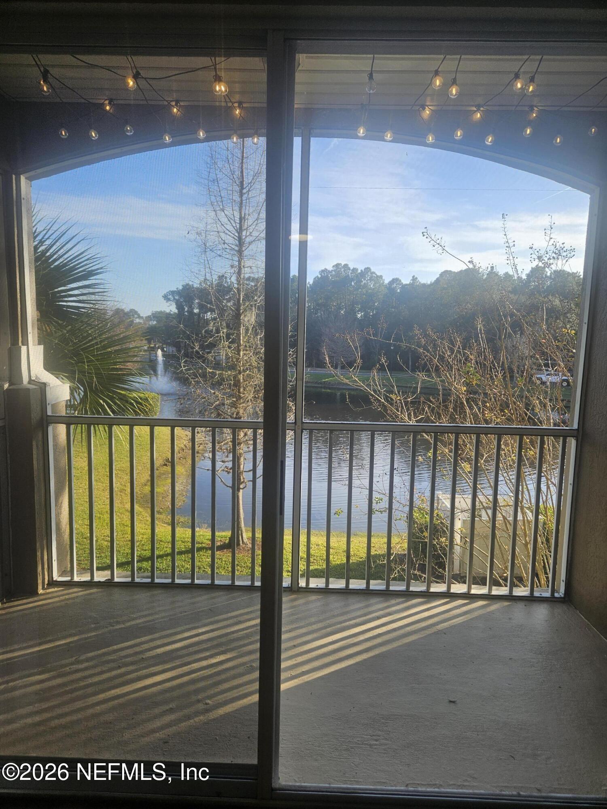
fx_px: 538
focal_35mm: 23
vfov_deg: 73.9
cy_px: 404
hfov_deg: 58.9
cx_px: 304
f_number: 1.8
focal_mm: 5.4
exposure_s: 1/399
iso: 25
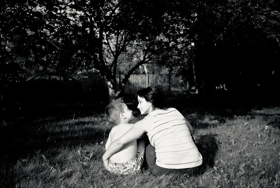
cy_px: 94
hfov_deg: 53.1
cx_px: 140
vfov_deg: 37.0
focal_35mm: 36
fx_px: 280
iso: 100
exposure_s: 1/1250
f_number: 2.8
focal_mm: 24
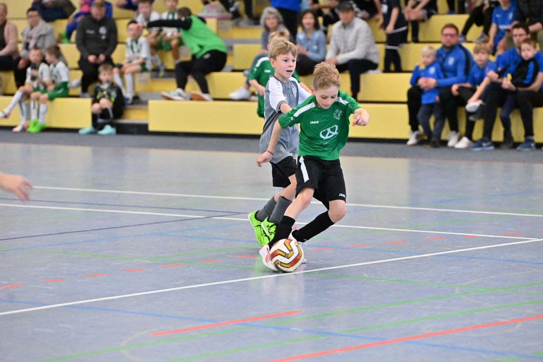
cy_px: 178
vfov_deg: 9.0
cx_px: 273
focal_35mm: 152
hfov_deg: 13.5
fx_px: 2292
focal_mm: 145
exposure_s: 1/1000
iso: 8000
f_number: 3.5
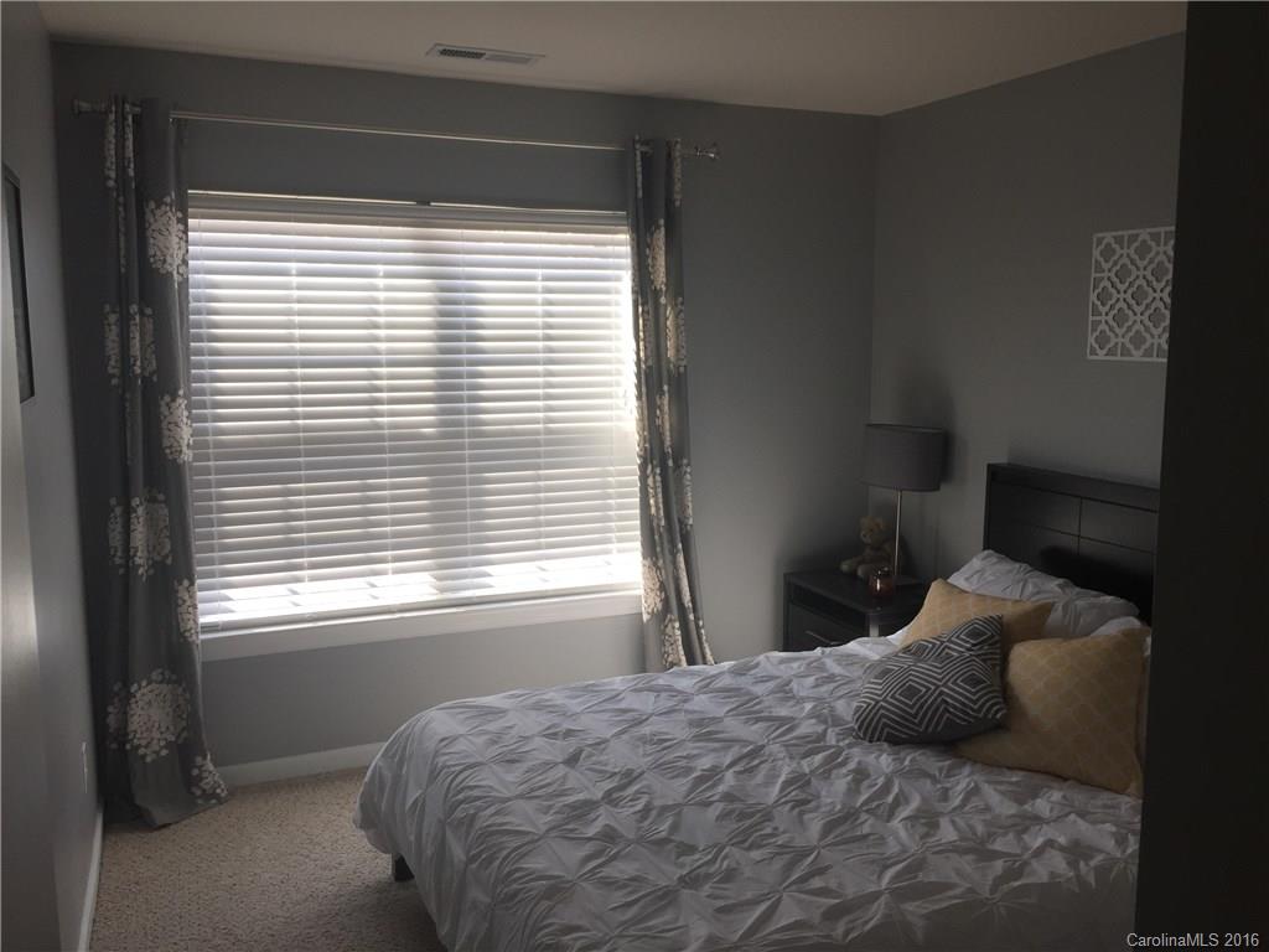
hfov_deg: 61.7
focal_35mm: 29
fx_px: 1063
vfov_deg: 48.2
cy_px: 476
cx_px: 634
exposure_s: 1/120
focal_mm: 4.15
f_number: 2.2
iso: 32
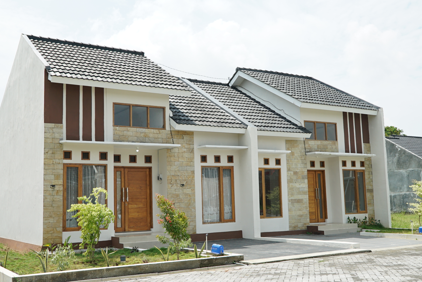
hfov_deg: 46.4
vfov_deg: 31.9
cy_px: 141
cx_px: 211
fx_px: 493
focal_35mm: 42
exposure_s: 1/800
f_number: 6.3
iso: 200
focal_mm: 28
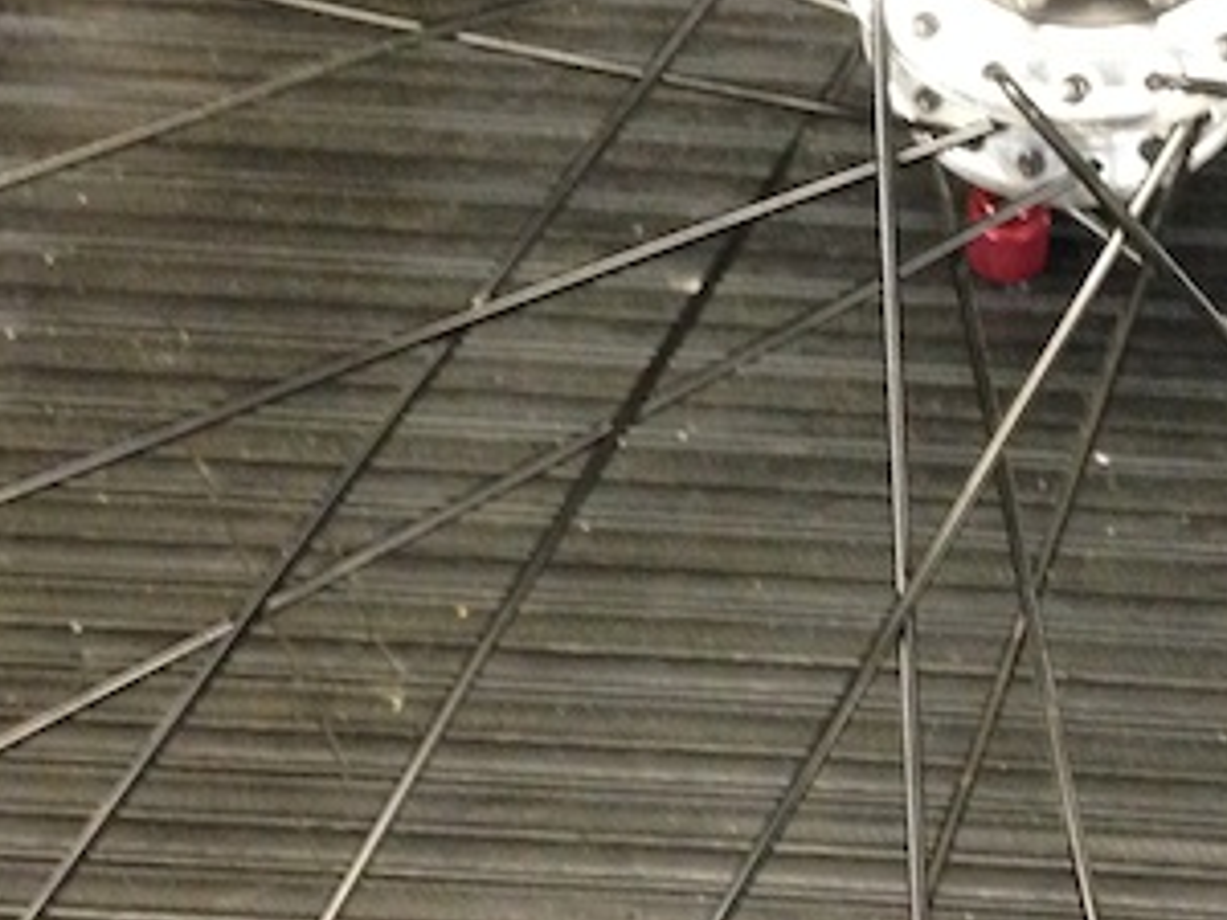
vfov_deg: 16.4
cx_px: 978
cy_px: 0
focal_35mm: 88
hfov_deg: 22.0
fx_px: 3119
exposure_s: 1/17
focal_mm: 4.12
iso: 400
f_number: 2.4
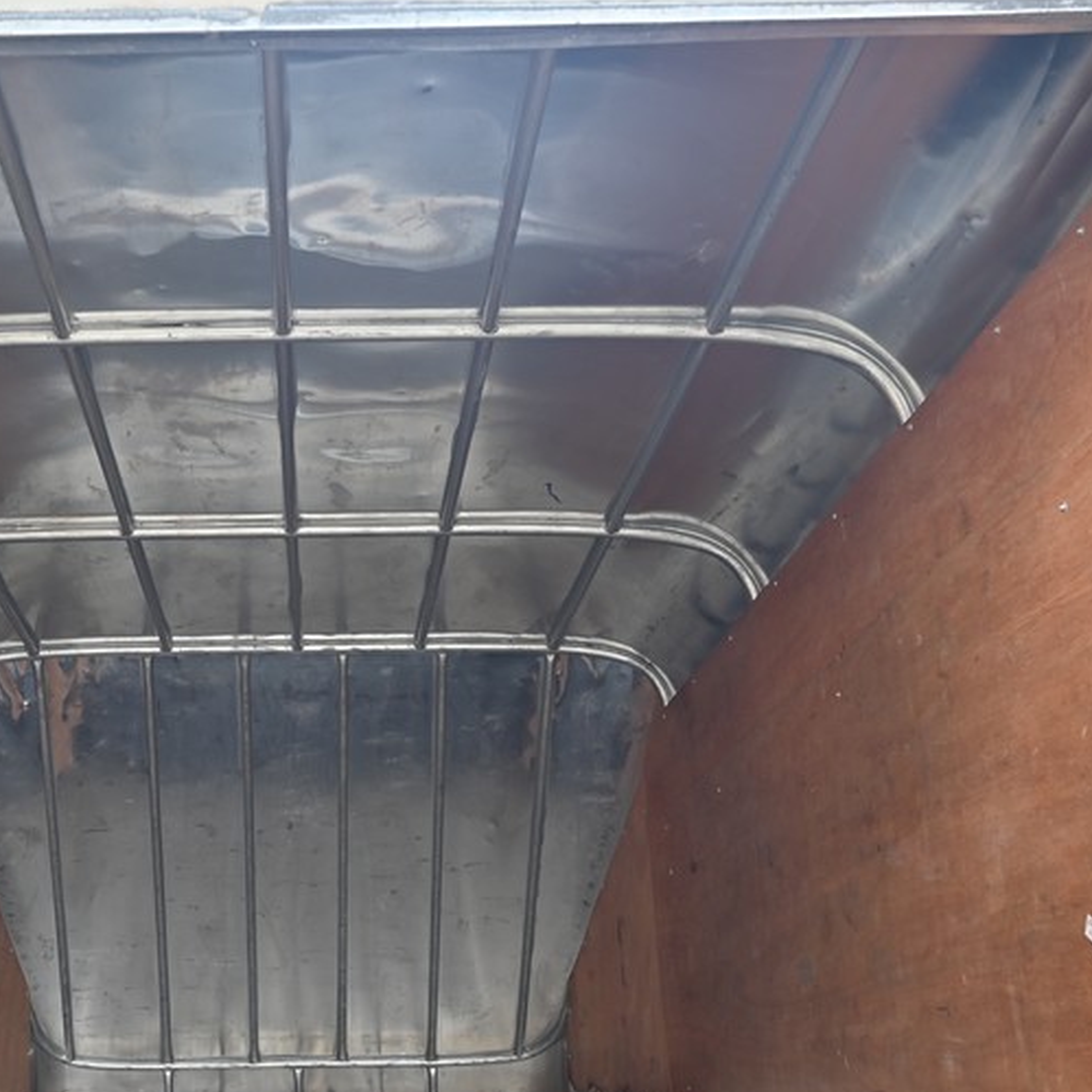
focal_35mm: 45
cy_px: 597
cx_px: 278
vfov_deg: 37.5
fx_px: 1606
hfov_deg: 36.7
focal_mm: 24
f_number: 5.6
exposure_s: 1/30
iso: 200
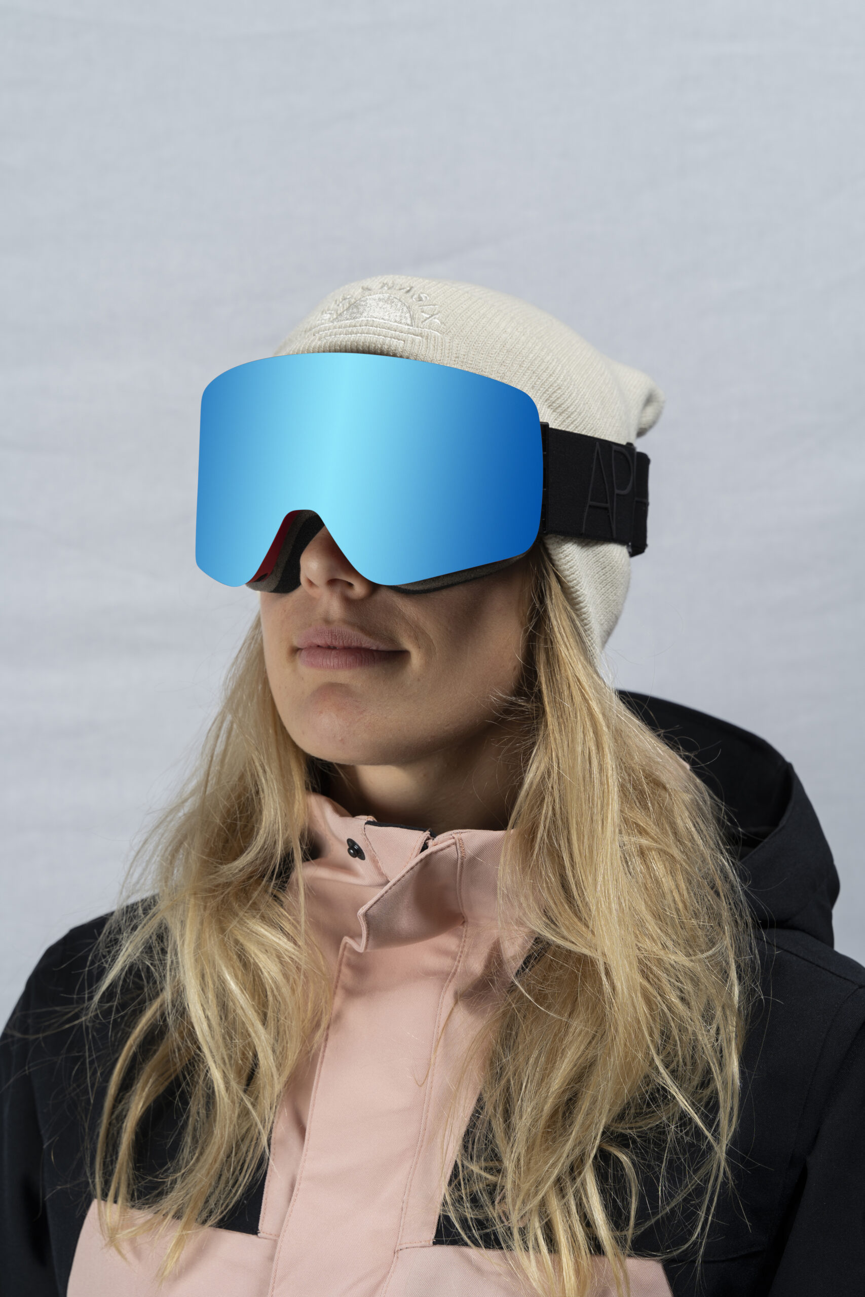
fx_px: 2378
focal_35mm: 66
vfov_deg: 30.5
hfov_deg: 20.6
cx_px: 432
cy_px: 648
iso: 100
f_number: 8
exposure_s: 1/125
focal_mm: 66
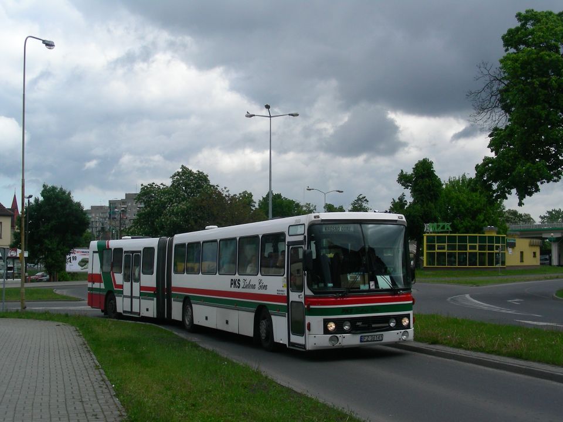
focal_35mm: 44
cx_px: 282
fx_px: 716
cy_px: 211
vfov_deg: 32.9
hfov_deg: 42.9
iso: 50
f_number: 4
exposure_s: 1/589
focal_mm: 7.4
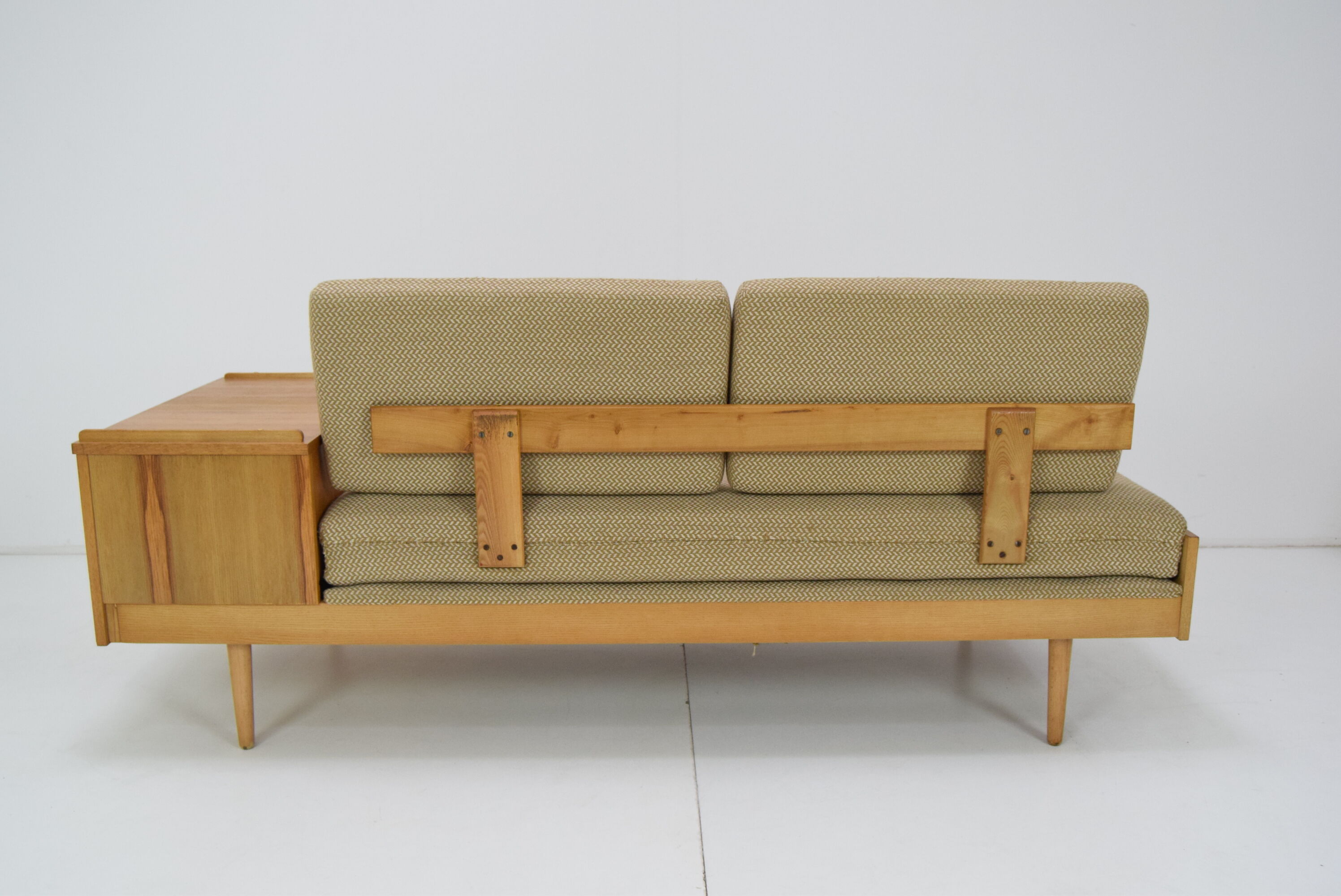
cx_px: 670
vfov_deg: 43.7
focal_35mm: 30
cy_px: 448
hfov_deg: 61.9
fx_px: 1118
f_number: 5.6
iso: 1600
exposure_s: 1/125
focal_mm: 20
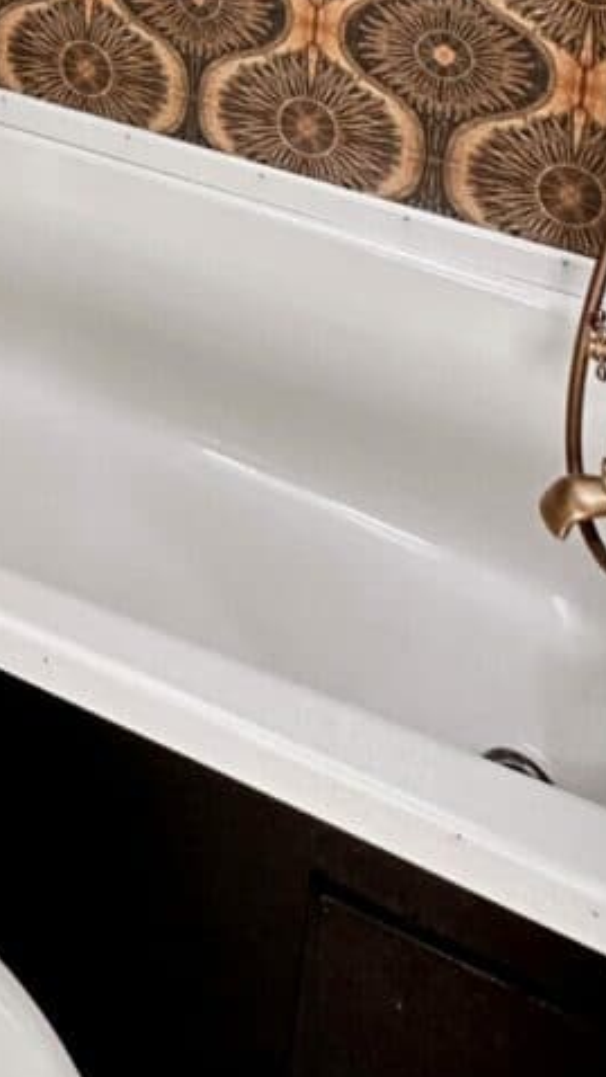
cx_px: -194
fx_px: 1399
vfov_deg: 28.1
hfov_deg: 21.9
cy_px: -536
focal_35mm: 49
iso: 320
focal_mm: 2.2
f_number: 2.2
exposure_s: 1/97
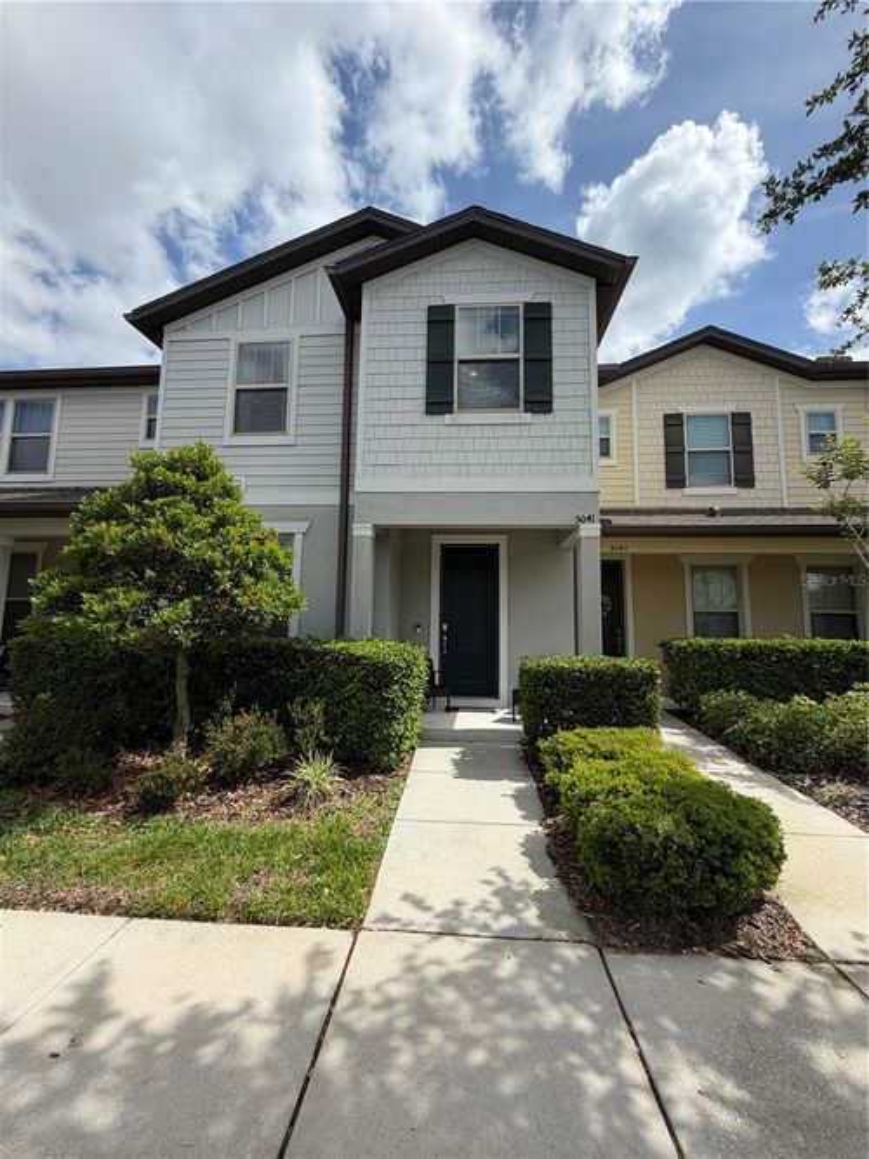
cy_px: 580
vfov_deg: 102.1
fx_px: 469
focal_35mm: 14
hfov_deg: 85.7
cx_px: 434
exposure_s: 1/853
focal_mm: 2.22
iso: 20
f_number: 2.2
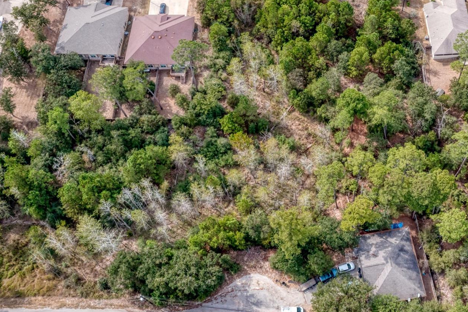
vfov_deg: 28.6
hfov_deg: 41.9
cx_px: 328
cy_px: 67
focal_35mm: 46
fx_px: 598
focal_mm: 10.3
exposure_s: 1/640
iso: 400
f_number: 5.6
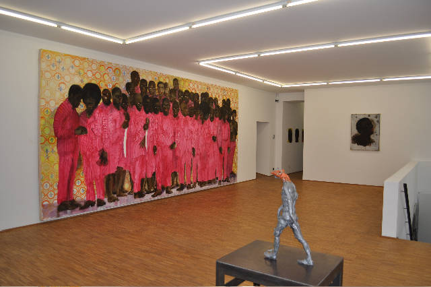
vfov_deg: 47.9
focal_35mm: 27
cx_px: 216
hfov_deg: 67.4
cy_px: 144
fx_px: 323
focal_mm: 18
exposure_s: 1/200
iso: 220
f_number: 3.5
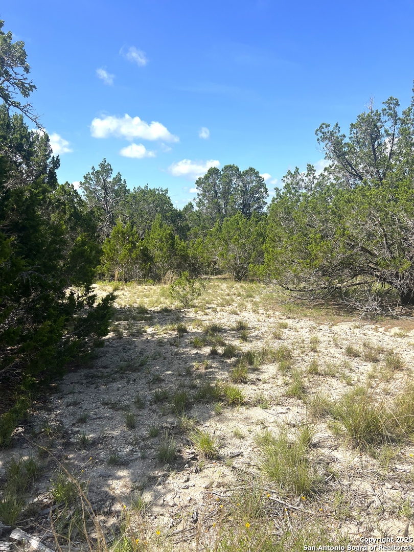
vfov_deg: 67.3
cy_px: 276
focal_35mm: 26
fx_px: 415
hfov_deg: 53.1
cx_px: 207
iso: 50
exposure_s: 1/3571
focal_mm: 5.7
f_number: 1.5
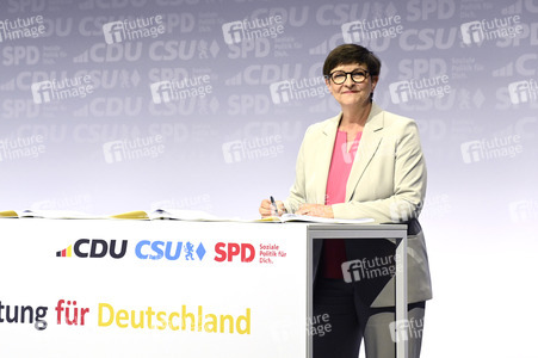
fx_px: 1568
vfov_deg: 13.0
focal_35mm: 105
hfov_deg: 19.5
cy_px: 179
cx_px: 269
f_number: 5.6
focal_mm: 105
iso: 6400
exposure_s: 1/500
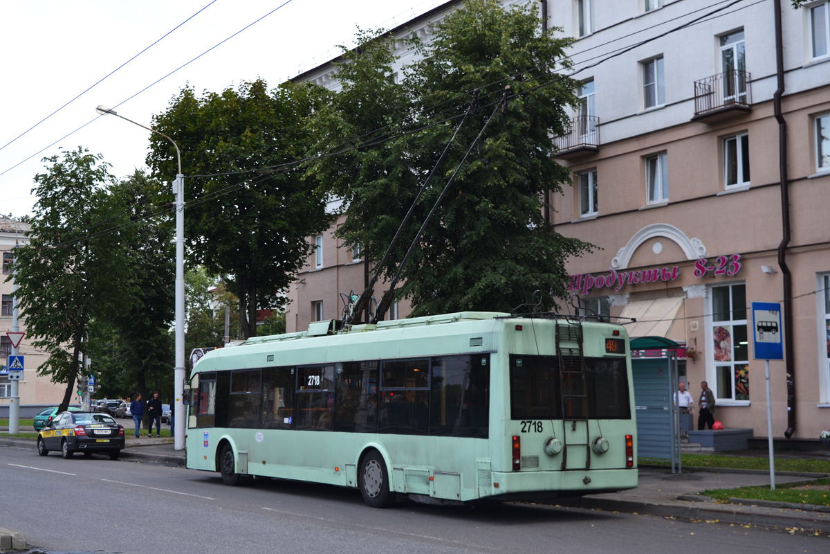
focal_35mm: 51
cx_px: 415
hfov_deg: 38.9
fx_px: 1176
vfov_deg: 26.5
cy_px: 277
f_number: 5.6
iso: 140
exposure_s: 1/125
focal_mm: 34
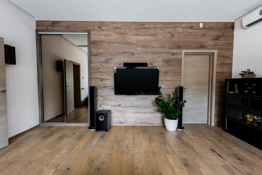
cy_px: 88
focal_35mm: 15
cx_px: 131
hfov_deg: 100.4
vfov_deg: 77.4
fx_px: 109
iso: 100
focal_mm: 15
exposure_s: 1/2
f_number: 6.3
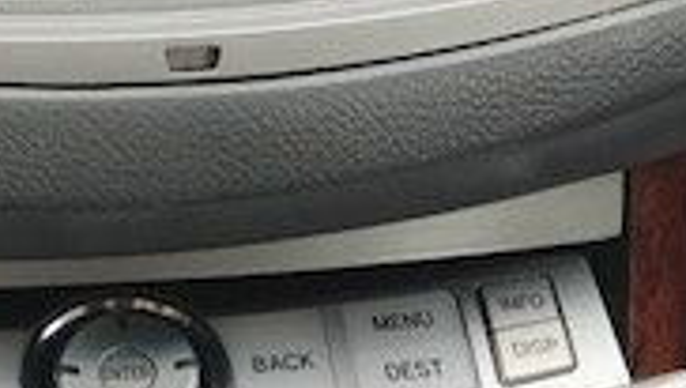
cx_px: 132
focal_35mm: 107
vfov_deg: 10.7
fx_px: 1949
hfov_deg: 19.7
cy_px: -290
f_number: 1.8
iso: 20
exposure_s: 1/190
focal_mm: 3.99
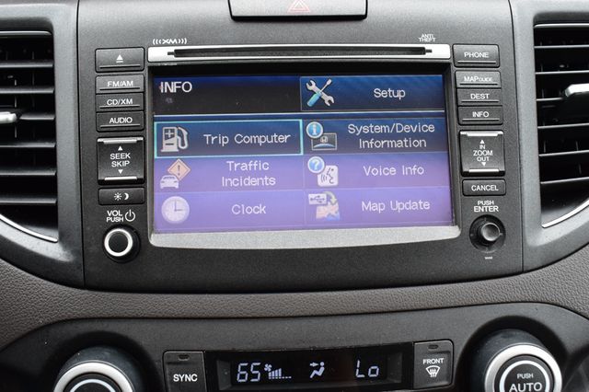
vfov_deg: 29.8
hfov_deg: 43.6
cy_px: 196
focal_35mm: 45
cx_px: 294
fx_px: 736
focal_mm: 30
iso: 400
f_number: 8
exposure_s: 1/50
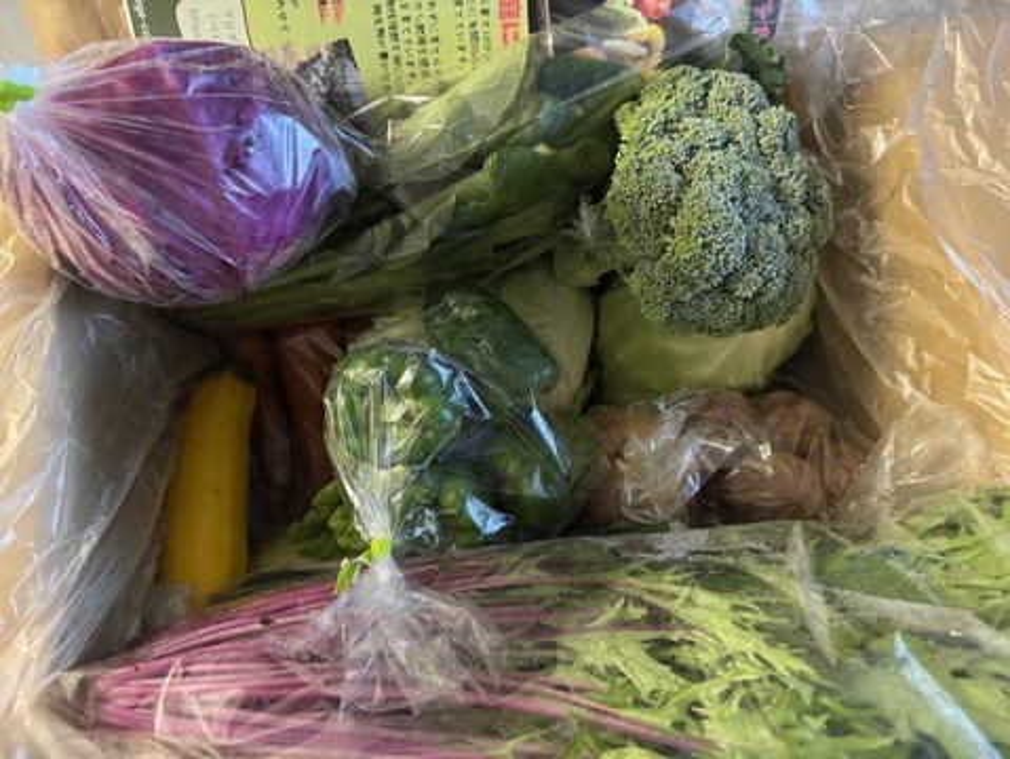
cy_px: 380
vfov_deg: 56.9
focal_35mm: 24
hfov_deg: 71.6
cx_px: 505
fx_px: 701
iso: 800
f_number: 1.78
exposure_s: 1/33
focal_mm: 6.76
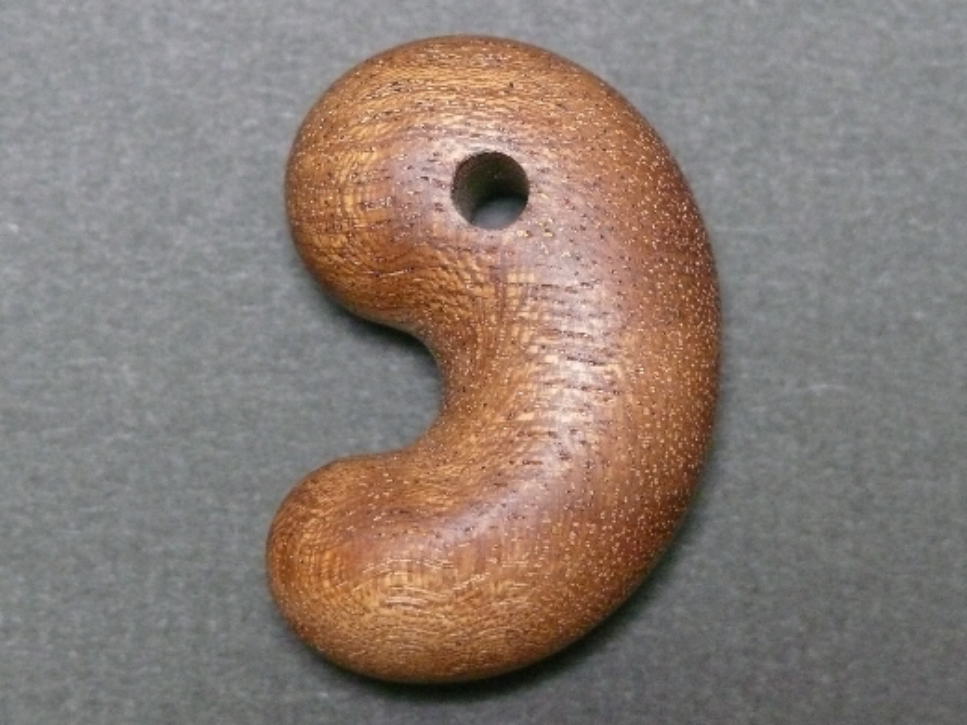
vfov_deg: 10.9
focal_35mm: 136
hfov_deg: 14.5
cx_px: 484
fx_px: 3799
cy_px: 362
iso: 800
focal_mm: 28.7
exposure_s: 1/20
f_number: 3.6
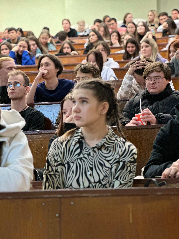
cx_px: 90
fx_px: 531
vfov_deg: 25.3
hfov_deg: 19.1
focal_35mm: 77
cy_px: 120
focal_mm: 9
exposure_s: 1/14
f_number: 2.8
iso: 1000
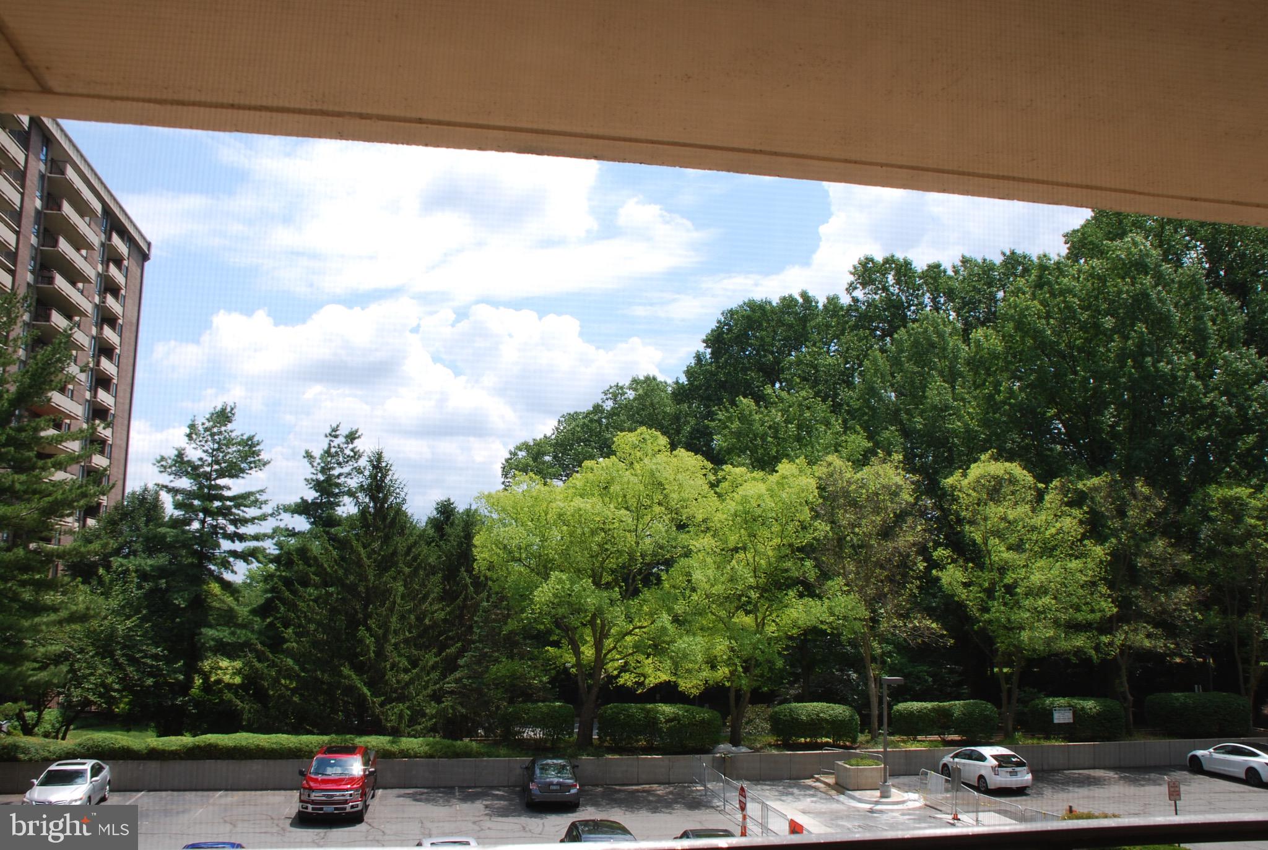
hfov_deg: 59.4
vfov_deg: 41.9
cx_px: 634
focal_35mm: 32
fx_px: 1112
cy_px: 425
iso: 100
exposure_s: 1/200
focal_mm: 21
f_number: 7.1
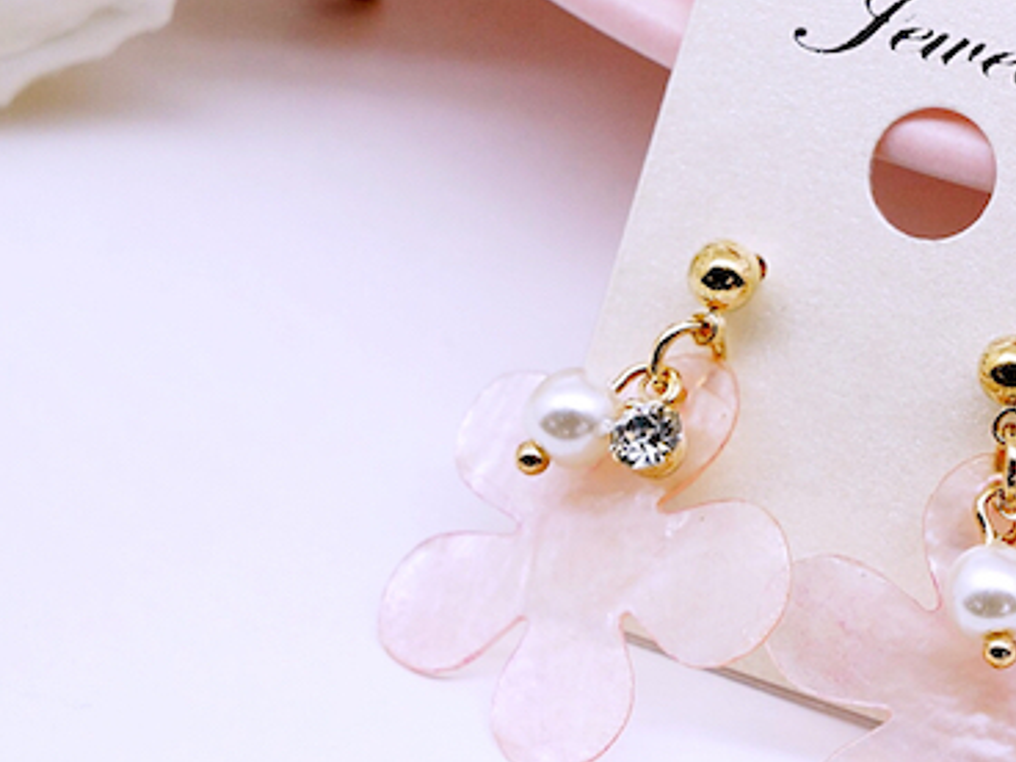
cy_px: 502
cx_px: 845
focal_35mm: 162
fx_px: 4754
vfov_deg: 9.2
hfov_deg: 12.1
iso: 800
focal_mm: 55
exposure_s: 1/250
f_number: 9
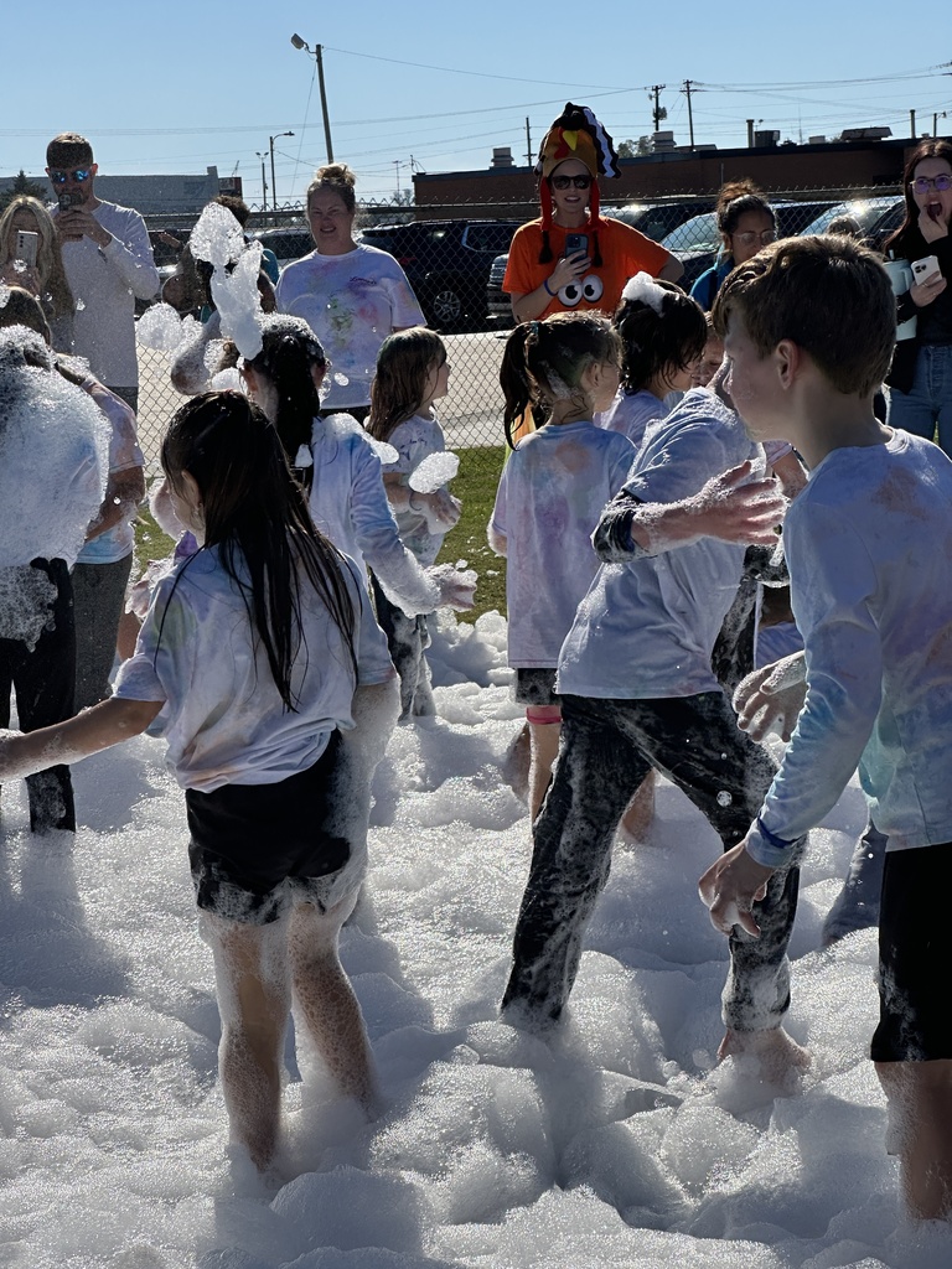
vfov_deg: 25.3
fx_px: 2824
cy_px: 634
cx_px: 476
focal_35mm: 77
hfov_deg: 19.1
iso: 32
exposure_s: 1/1468
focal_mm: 9
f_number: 2.8
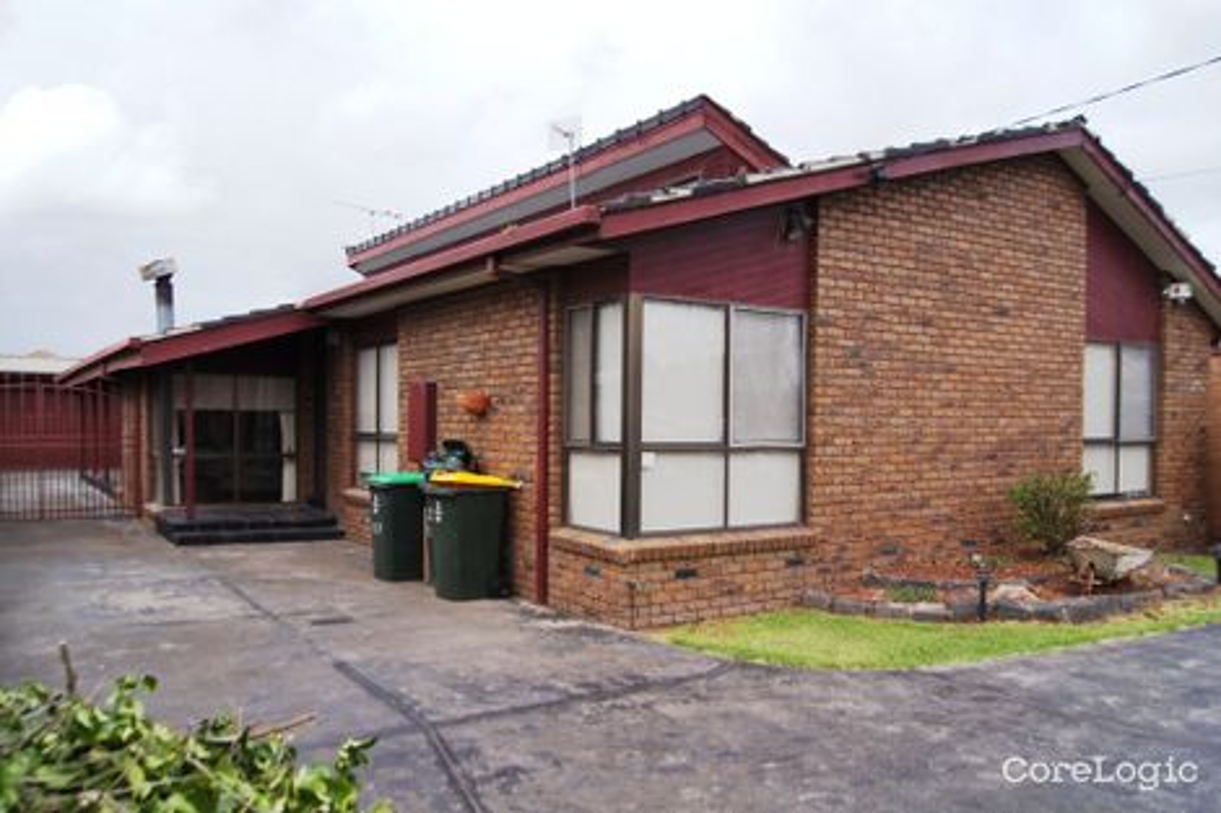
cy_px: 406
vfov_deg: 47.9
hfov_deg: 67.4
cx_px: 610
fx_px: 915
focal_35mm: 27
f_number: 8
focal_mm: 18
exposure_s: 1/200
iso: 100
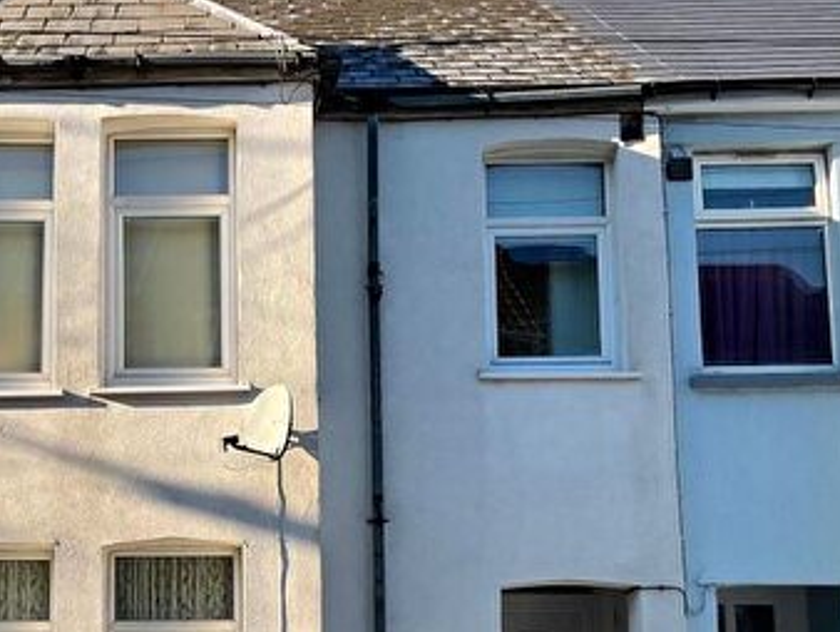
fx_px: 1457
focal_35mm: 60
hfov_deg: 31.7
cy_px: 476
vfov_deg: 24.2
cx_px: 231
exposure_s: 1/759
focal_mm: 3
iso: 16
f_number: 1.8
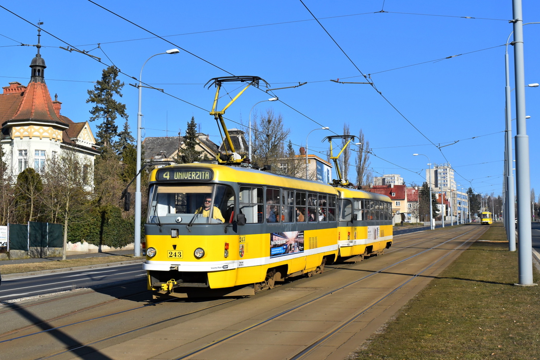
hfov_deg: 42.3
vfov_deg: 29.0
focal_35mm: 46
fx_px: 698
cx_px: 270
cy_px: 180
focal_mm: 31
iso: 200
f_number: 10
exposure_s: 1/400
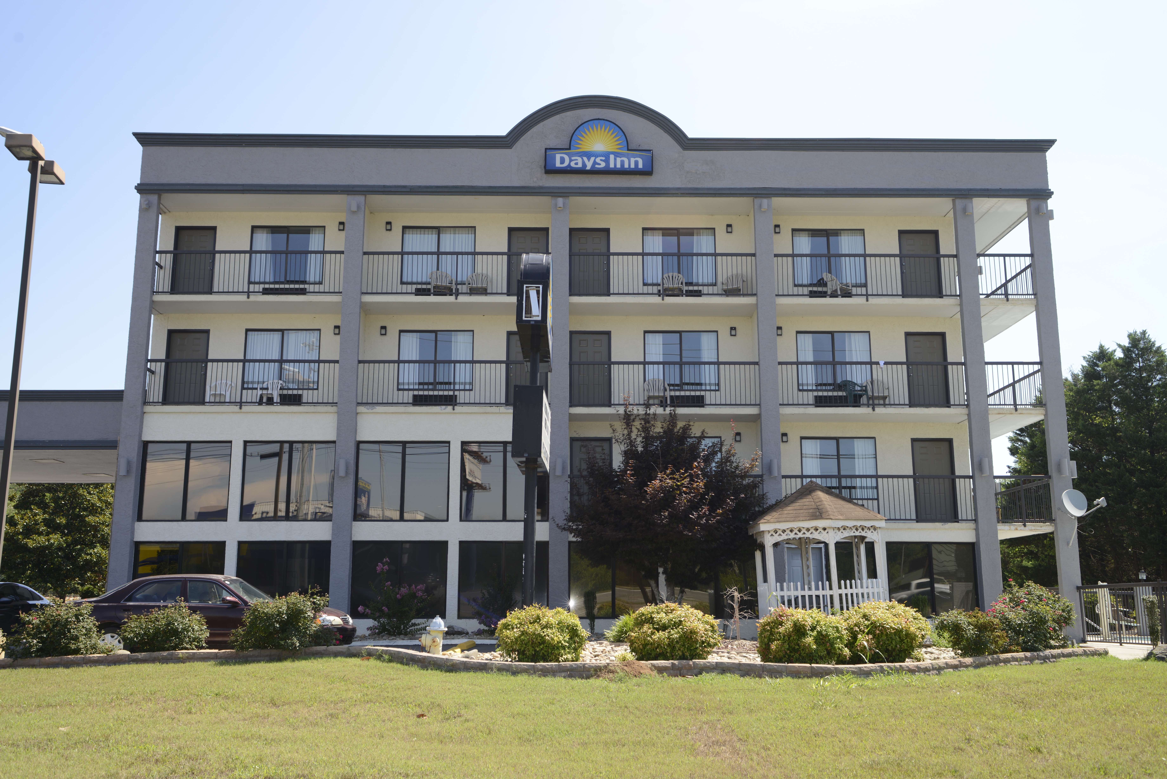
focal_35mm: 32
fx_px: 1038
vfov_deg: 41.1
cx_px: 584
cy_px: 390
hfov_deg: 58.7
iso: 100
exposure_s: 1/160
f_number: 6.3
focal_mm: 32
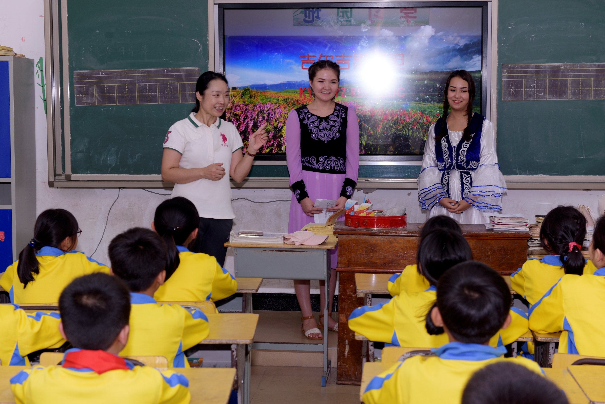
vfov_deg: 22.6
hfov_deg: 33.4
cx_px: 302
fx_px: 1009
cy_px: 202
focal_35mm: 60
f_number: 6.3
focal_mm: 60
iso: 100
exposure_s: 1/50
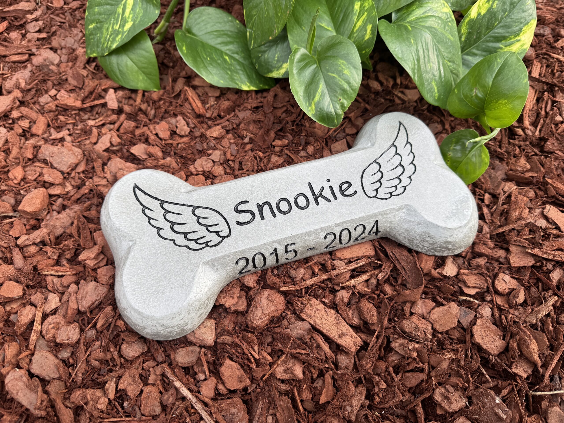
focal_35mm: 24
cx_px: 282
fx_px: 391
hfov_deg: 71.6
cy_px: 212
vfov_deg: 56.8
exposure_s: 1/544
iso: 80
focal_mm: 6.76
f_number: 1.78
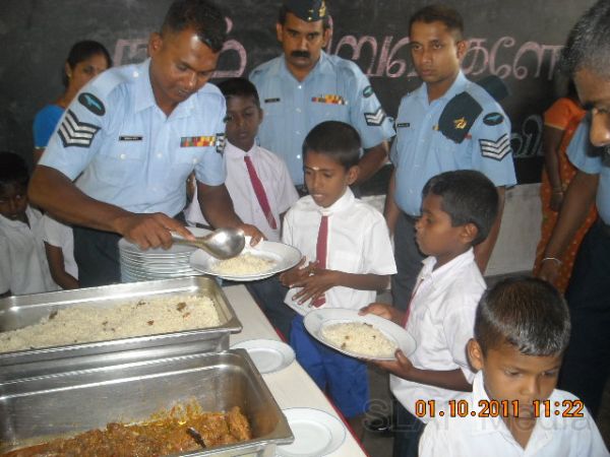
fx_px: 617
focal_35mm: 35
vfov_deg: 40.7
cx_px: 305
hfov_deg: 52.6
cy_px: 228
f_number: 2.8
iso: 200
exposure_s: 1/60
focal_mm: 5.7
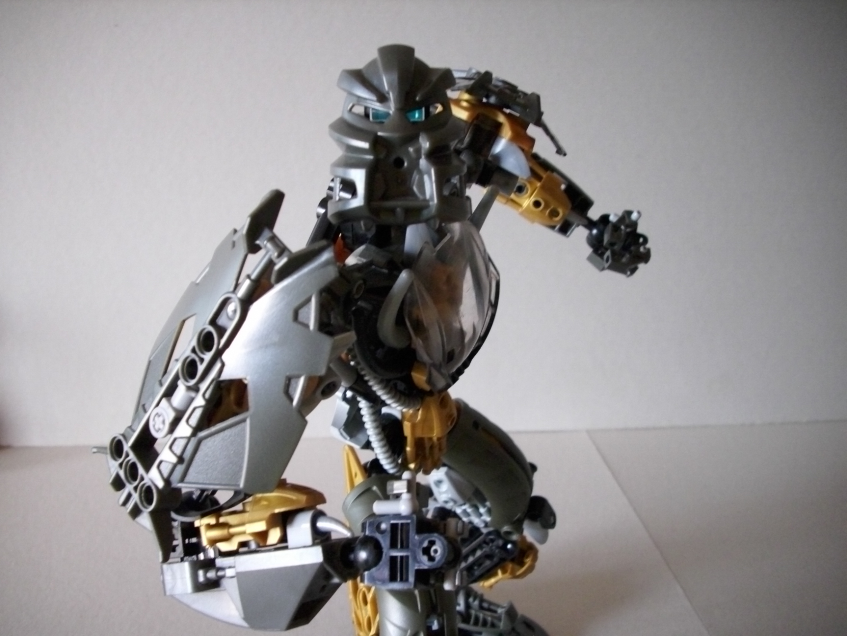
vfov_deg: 45.4
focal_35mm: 31
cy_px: 318
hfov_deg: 58.4
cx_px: 424
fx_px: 759
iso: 200
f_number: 2.8
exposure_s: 1/30
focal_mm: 6.2
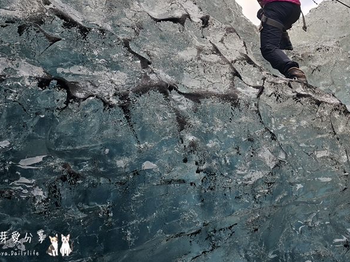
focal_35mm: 39
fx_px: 394
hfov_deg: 46.7
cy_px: 50
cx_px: 247
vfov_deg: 35.5
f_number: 1.7
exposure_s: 1/197
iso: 10
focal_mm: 6.3
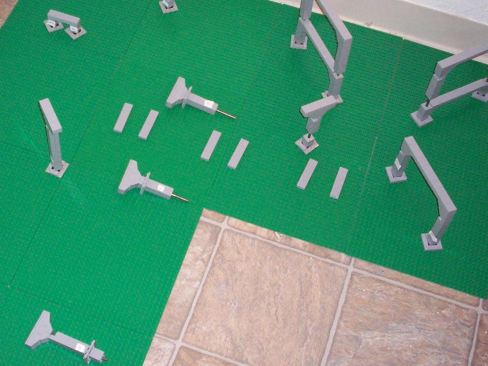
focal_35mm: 63
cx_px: 170
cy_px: 170
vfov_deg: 23.3
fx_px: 888
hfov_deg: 30.5
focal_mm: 6.2
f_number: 2.8
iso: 200
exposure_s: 1/64
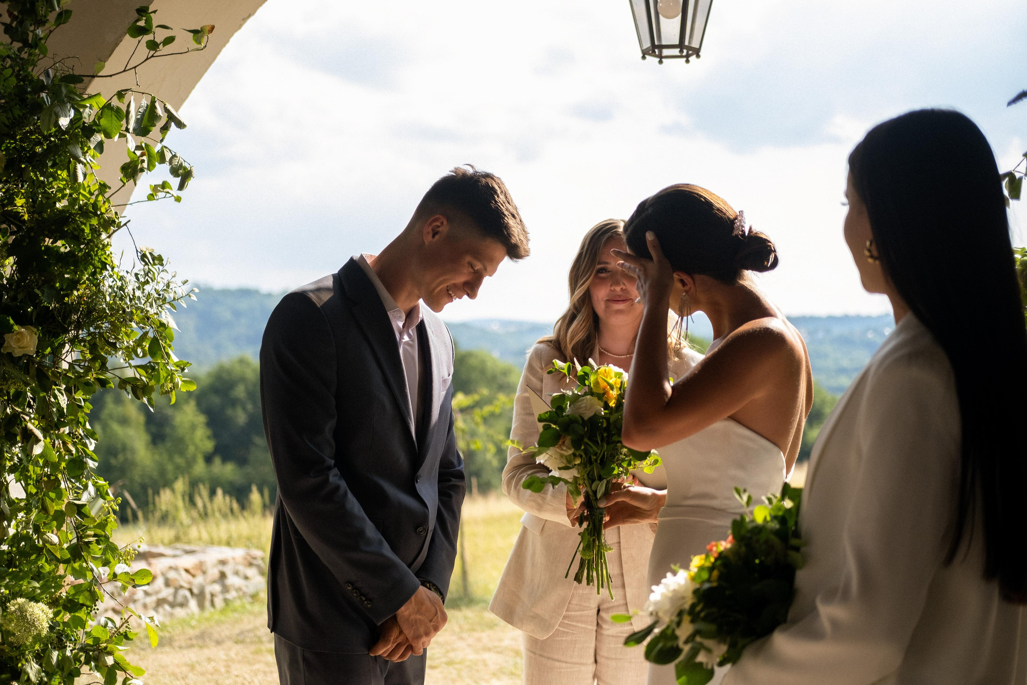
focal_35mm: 53
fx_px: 1512
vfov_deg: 25.5
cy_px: 342
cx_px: 514
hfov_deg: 37.5
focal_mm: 35
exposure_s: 1/4000
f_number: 2
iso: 400
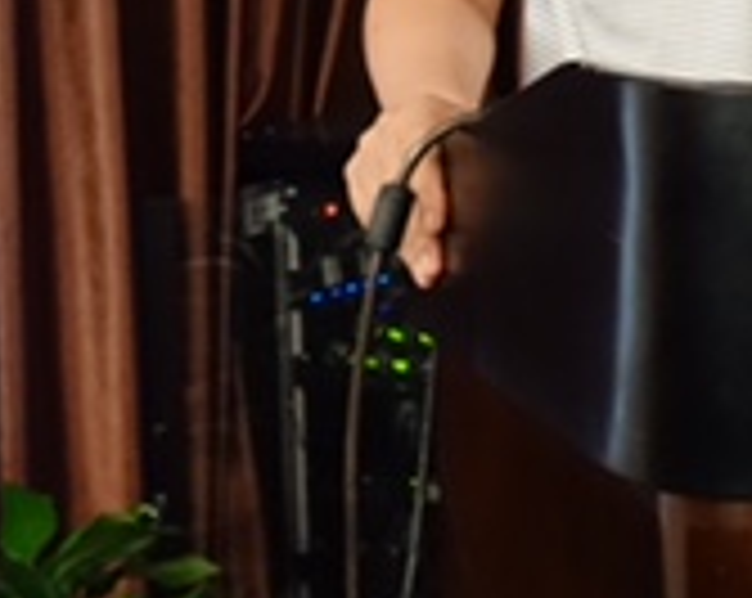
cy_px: -18
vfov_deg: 12.7
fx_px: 2644
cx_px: 1067
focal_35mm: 119
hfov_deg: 15.2
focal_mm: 12.2
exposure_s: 1/40
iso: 2000
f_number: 2.8
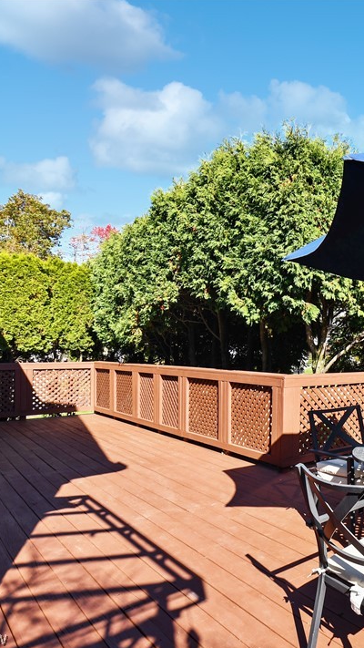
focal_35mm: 24
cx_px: 416
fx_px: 412
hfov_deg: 38.1
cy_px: 327
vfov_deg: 76.3
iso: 100
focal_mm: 10
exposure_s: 1/200
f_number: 7.1
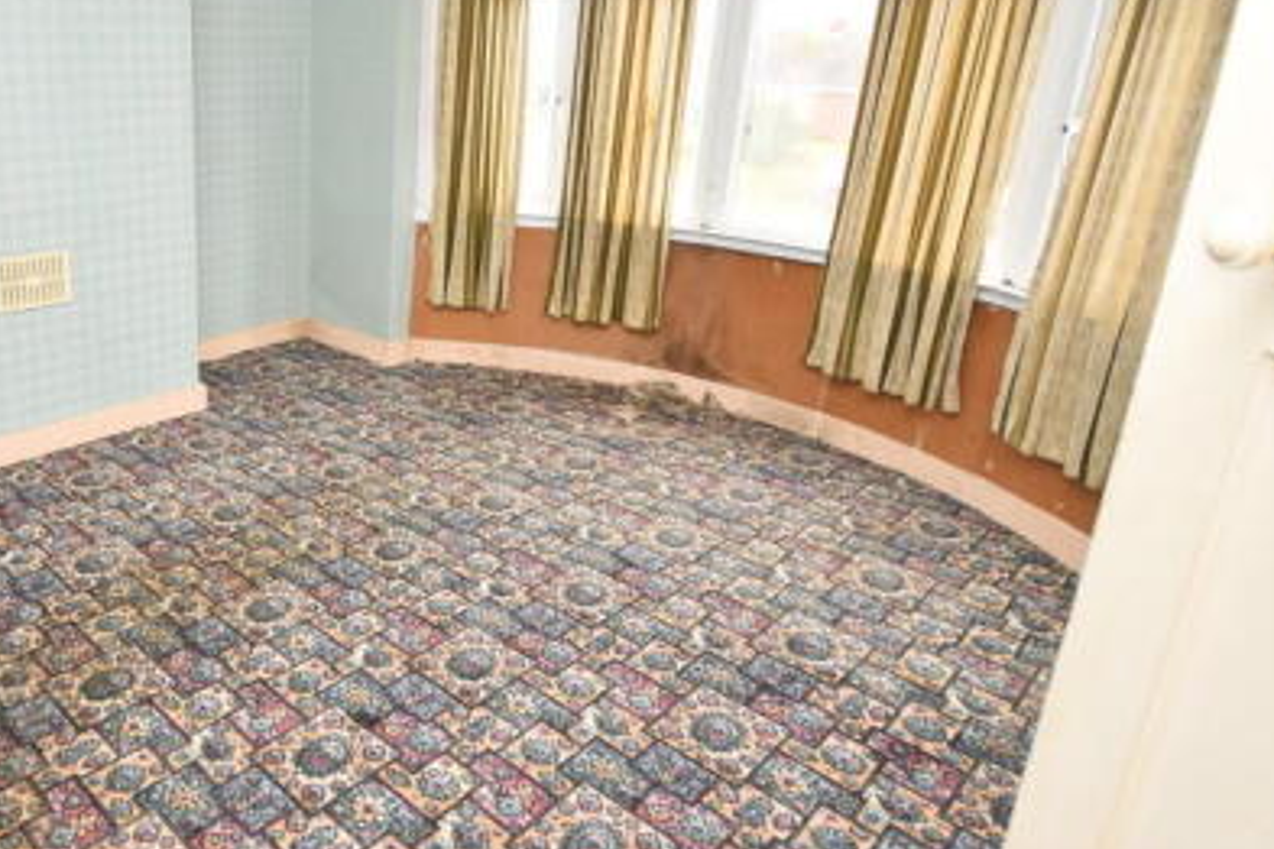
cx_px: 310
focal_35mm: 25
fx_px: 885
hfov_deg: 66.8
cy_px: 326
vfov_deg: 50.8
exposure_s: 1/125
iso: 1000
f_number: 4
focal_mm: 10
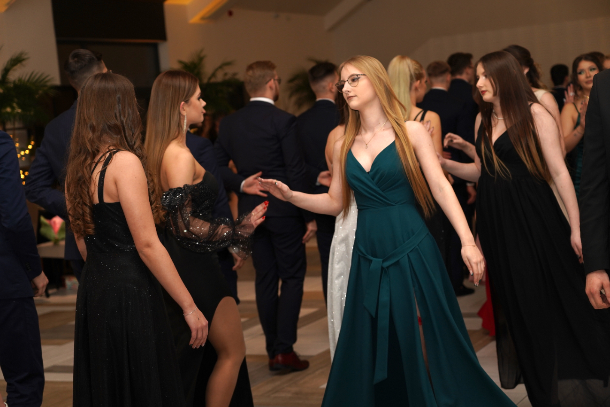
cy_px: 204
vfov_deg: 20.6
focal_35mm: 66
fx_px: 1118
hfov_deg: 30.5
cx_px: 305
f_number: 4
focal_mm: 66
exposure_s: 1/100
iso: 800
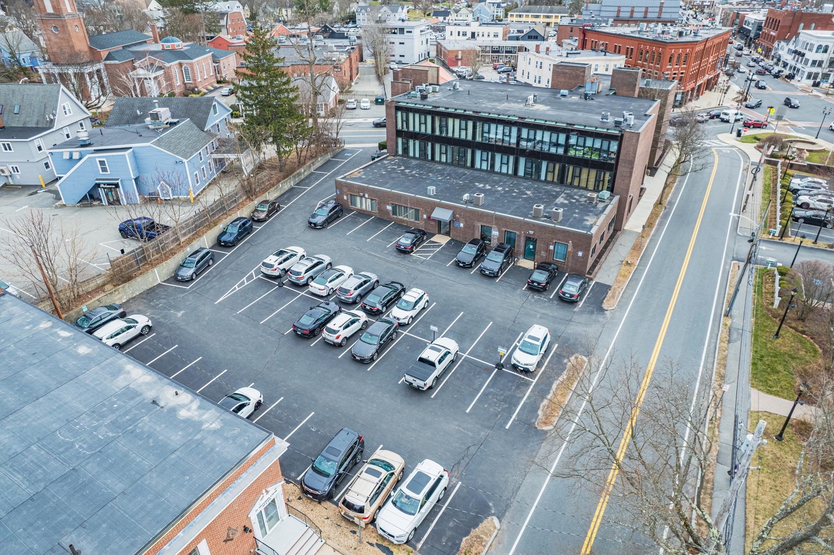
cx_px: 417
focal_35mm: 22
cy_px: 278
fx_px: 509
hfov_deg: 78.6
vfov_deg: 57.2
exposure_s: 1/730
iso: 110
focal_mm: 8.38
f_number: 2.8
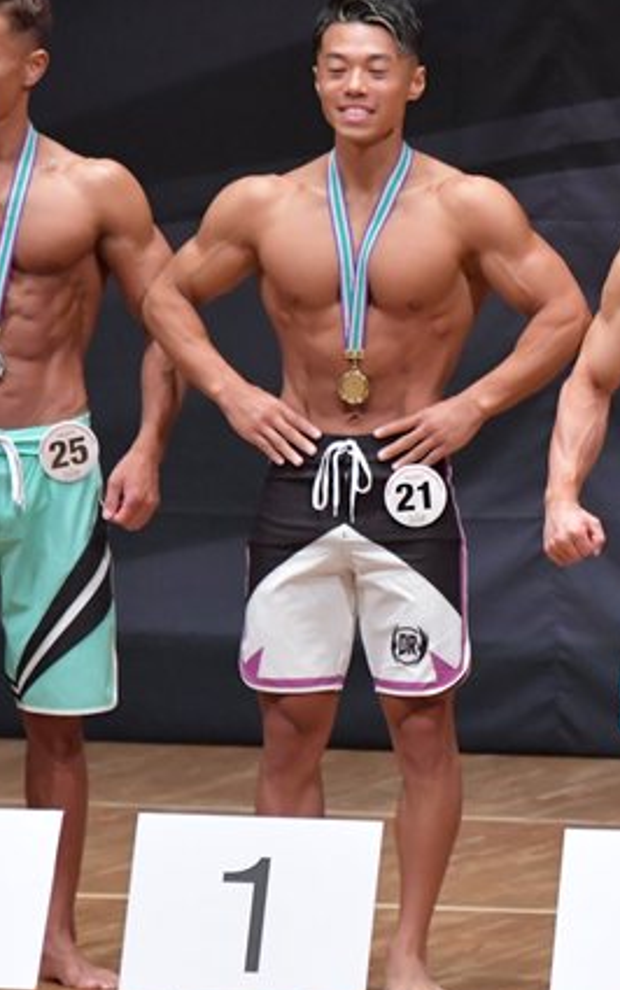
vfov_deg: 4.0
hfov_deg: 2.5
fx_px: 14287
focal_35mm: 529
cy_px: 431
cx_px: 749
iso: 6400
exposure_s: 1/400
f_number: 5.6
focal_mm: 190
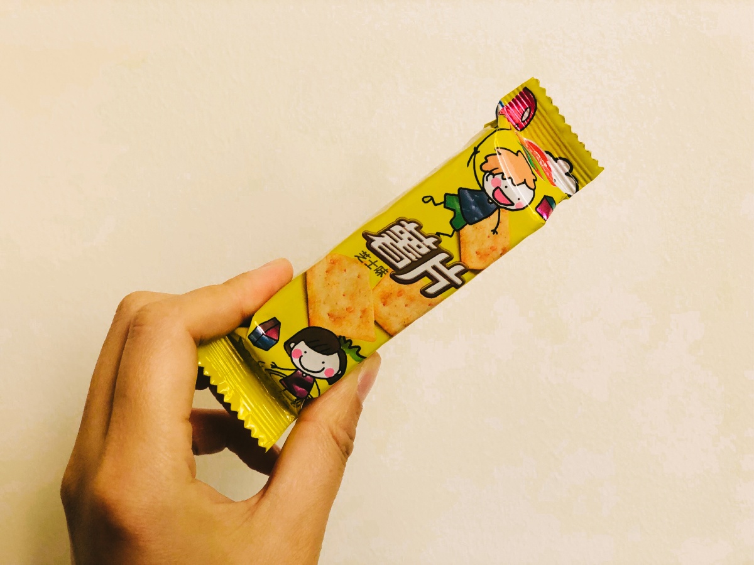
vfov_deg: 28.0
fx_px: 1133
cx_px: 377
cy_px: 282
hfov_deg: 36.8
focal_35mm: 52
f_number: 2.4
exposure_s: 1/60
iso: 50
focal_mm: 6
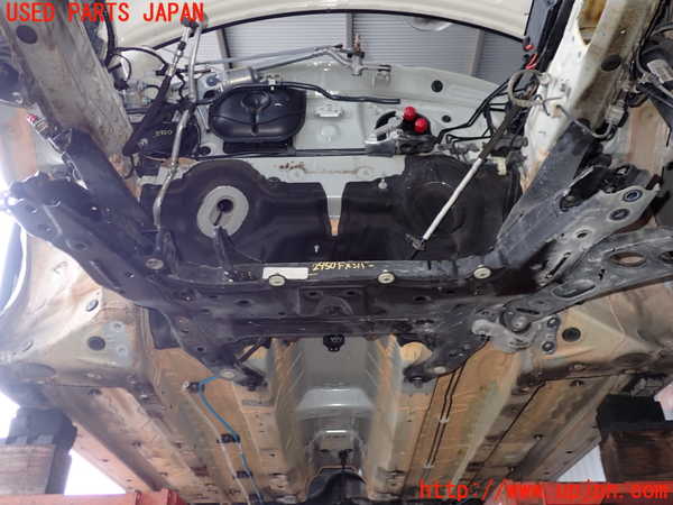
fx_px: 583
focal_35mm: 30
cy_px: 252
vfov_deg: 46.8
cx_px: 336
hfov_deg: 60.0
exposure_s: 1/30
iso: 200
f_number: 2.3
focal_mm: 5.4
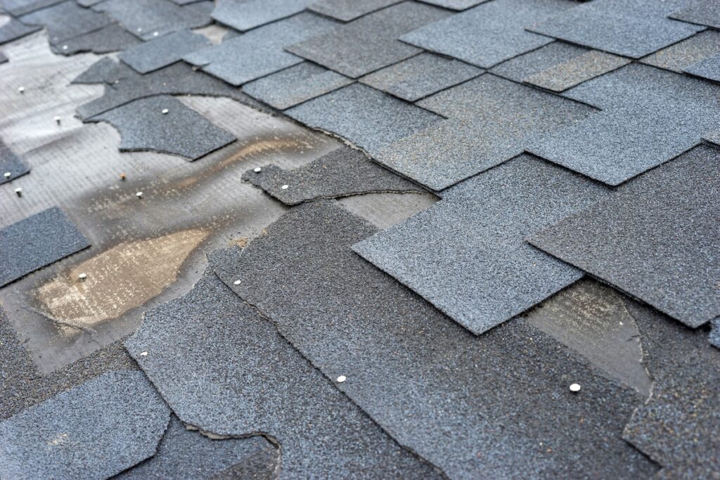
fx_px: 1000
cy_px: 240
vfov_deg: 27.0
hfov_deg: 39.6
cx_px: 360
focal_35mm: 50
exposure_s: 1/50
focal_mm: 50
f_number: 5.6
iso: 100
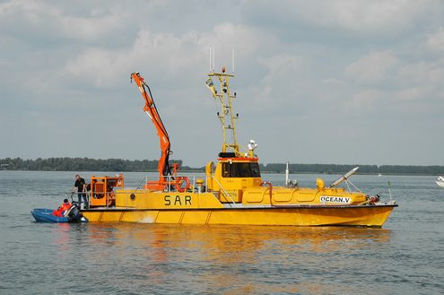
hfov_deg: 20.9
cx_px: 222
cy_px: 148
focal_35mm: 98
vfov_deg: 14.0
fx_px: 1201
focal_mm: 65
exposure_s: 1/400
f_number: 11
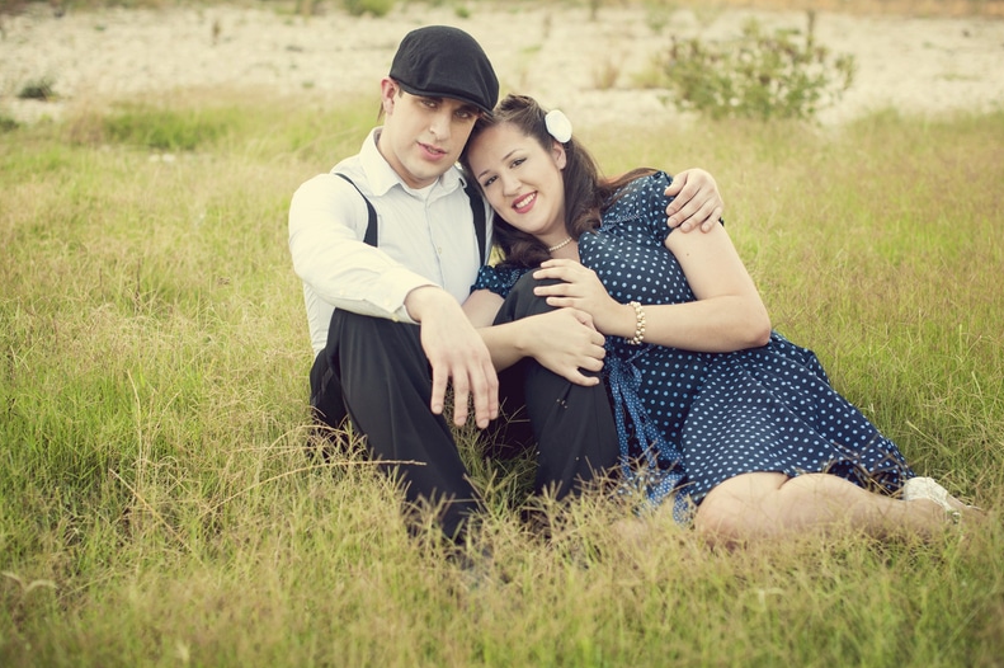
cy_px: 310
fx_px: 1588
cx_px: 506
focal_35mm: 57
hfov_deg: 35.1
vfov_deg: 23.7
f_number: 2.8
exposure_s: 1/800
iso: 400
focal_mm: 50
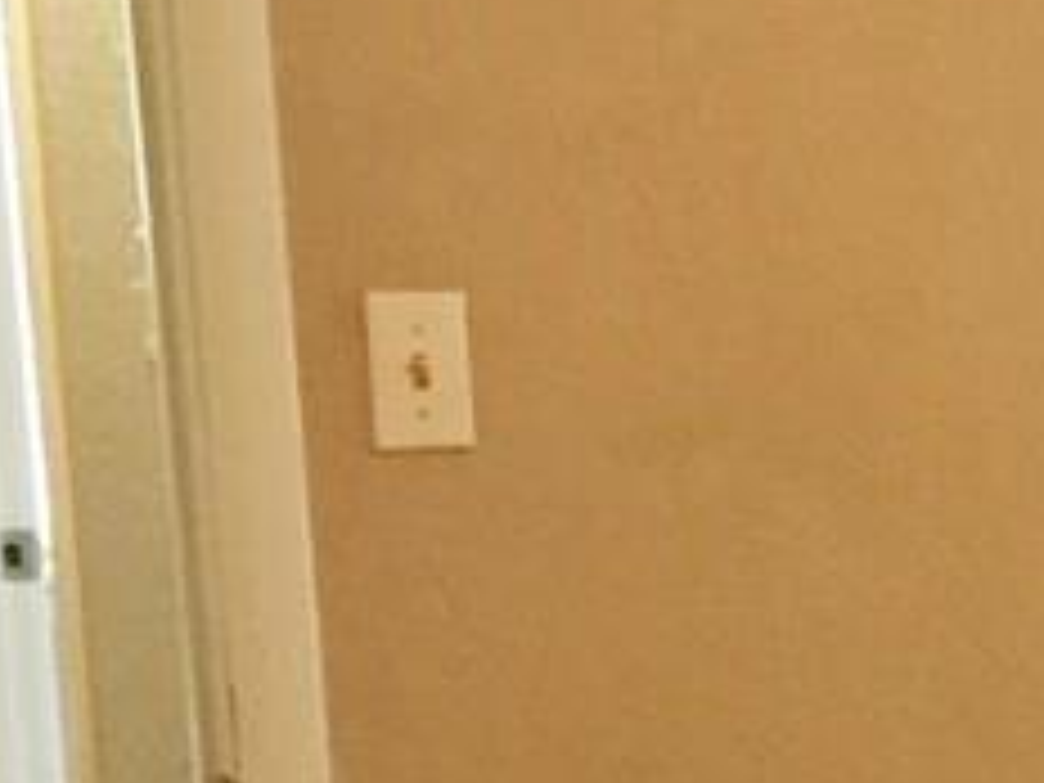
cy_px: 936
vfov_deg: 11.4
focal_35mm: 128
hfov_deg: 13.9
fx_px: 3860
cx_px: 1809
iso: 200
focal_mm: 4.15
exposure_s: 1/30
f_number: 2.2
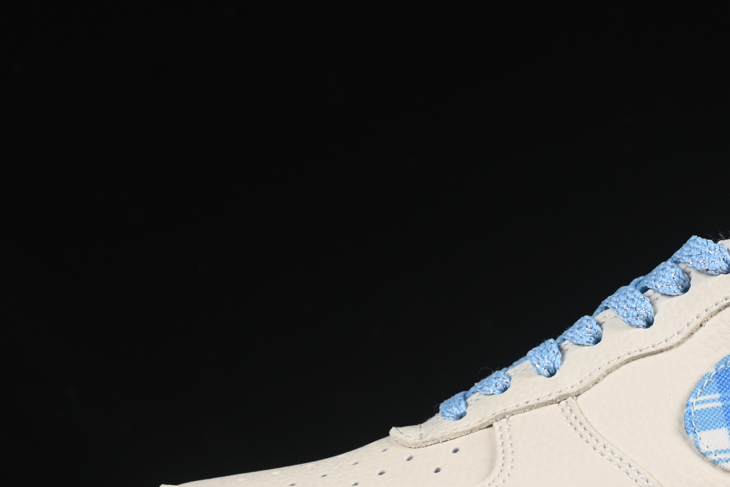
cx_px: 674
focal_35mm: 165
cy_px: 371
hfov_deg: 12.3
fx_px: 3346
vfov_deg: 8.3
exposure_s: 1/80
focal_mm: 50
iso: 160
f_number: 8
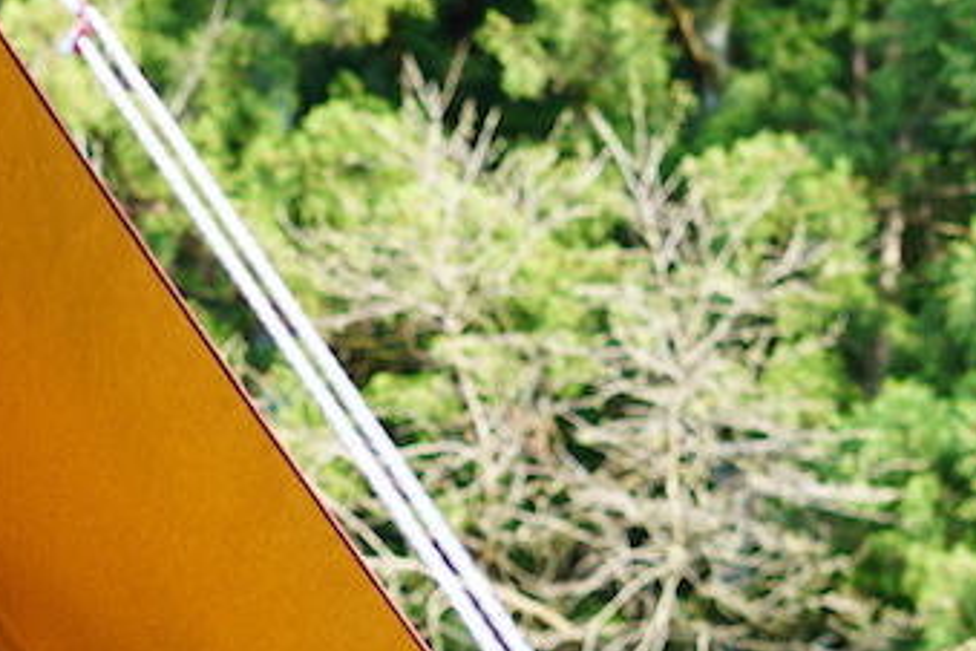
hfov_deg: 11.4
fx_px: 4798
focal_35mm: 177
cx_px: -158
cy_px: 1051
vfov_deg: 7.6
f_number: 4
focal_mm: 50
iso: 100
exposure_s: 1/60
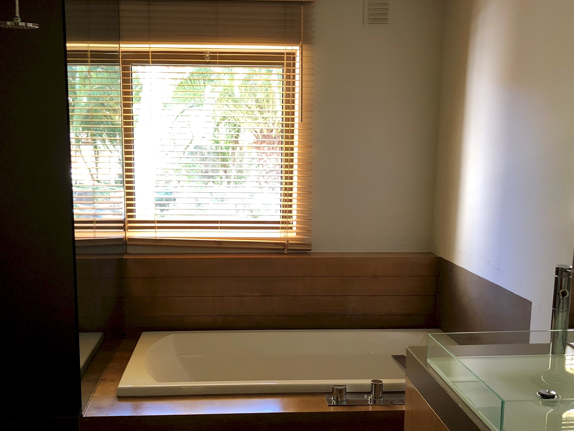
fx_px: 597
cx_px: 249
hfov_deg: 51.2
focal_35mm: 36
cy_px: 239
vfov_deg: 39.6
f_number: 1.8
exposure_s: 1/50
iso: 250
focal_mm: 4
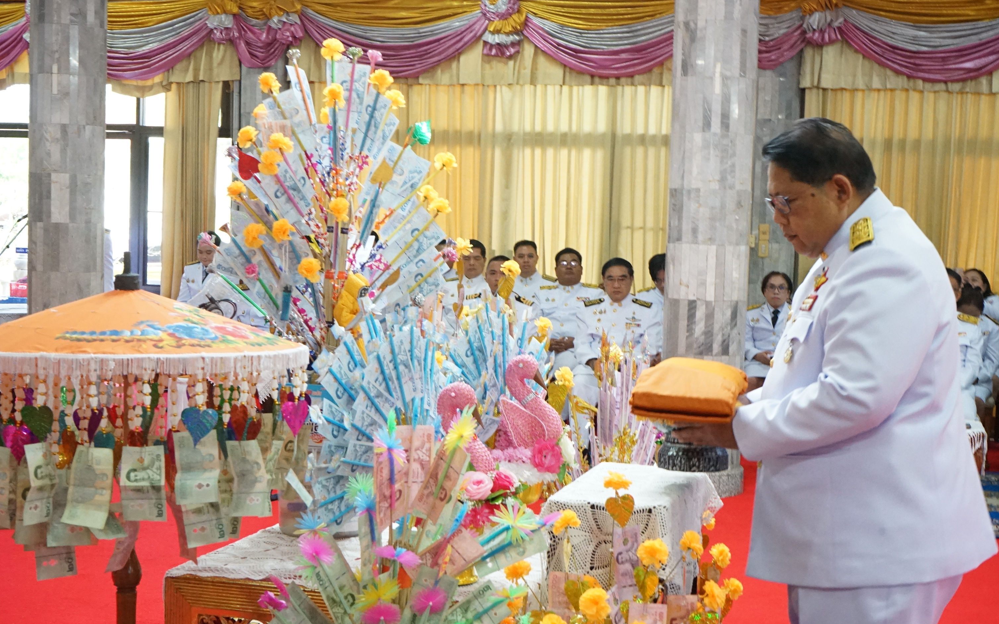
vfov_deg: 24.4
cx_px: 499
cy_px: 326
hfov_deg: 38.2
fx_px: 1443
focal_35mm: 53
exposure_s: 1/40
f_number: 10
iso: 8000
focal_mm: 52
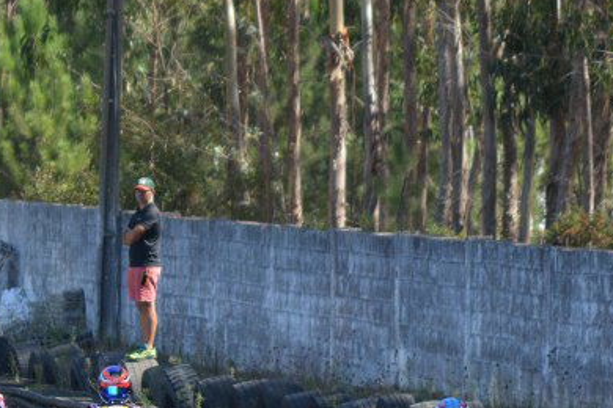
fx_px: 11799
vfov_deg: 2.0
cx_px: 270
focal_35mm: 693
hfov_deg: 3.0
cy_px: 284
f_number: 5
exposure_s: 1/1000
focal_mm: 150
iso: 560
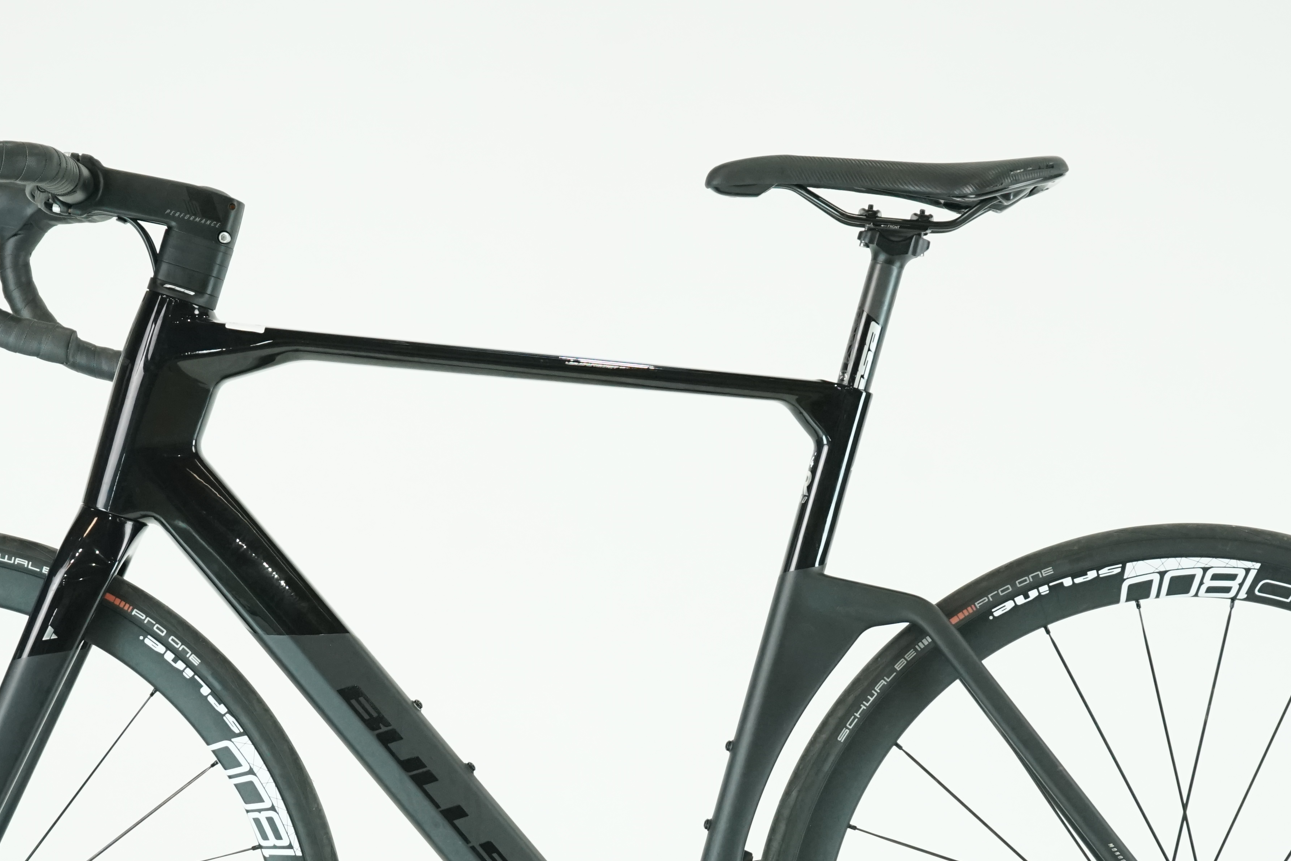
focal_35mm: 109
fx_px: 3908
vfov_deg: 12.5
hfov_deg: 18.7
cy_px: 715
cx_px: 562
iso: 2000
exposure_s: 1/200
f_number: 5.6
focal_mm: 65
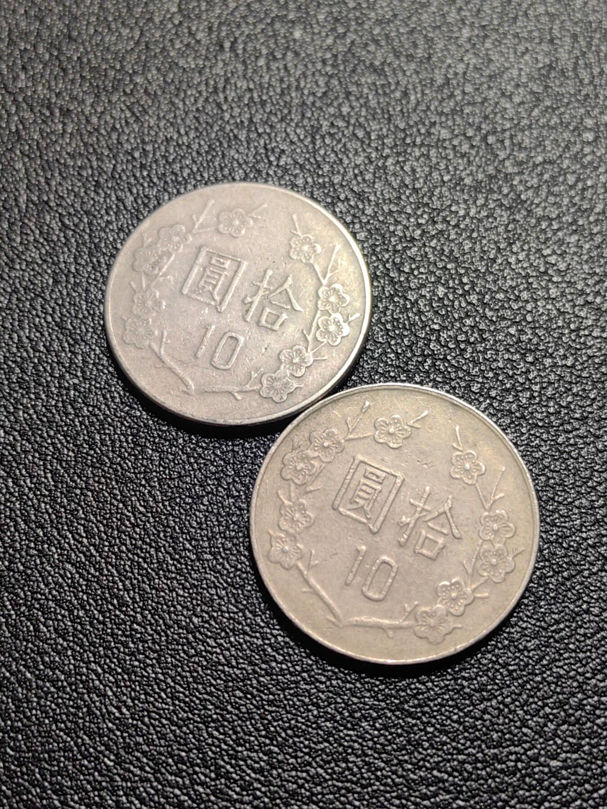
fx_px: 1052
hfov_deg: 32.2
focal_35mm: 45
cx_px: 304
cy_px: 404
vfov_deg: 42.1
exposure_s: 1/100
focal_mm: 5.75
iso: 50
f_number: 2
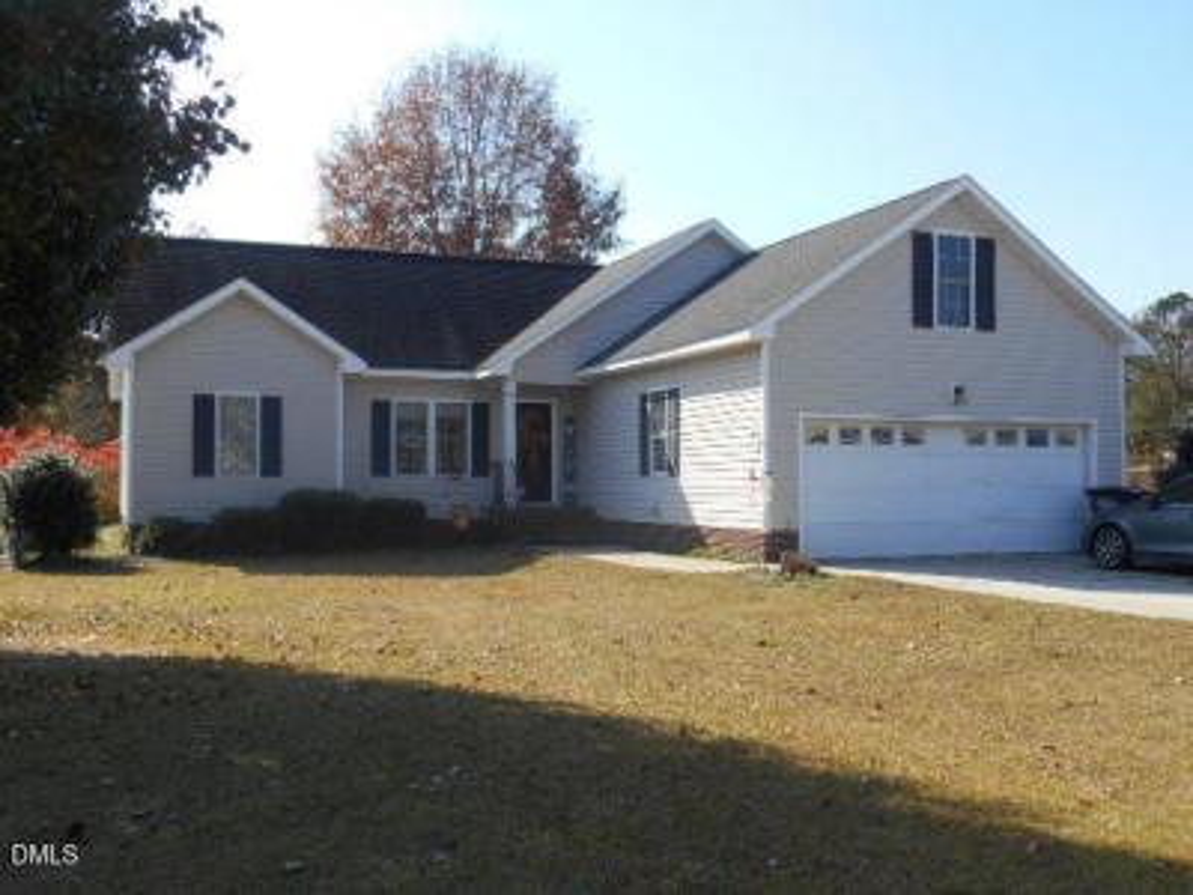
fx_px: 1206
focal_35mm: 35
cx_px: 596
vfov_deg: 40.7
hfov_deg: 52.6
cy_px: 448
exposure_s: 1/400
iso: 80
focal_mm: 6.3
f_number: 3.7
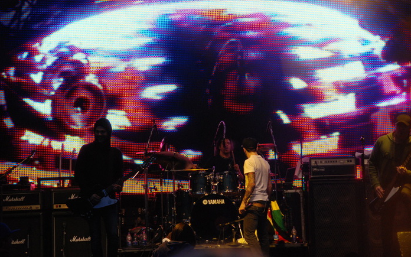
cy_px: 132
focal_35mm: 162
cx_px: 206
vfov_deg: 8.1
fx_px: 1809
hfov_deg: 13.0
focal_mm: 105
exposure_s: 1/320
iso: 800
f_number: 5.6
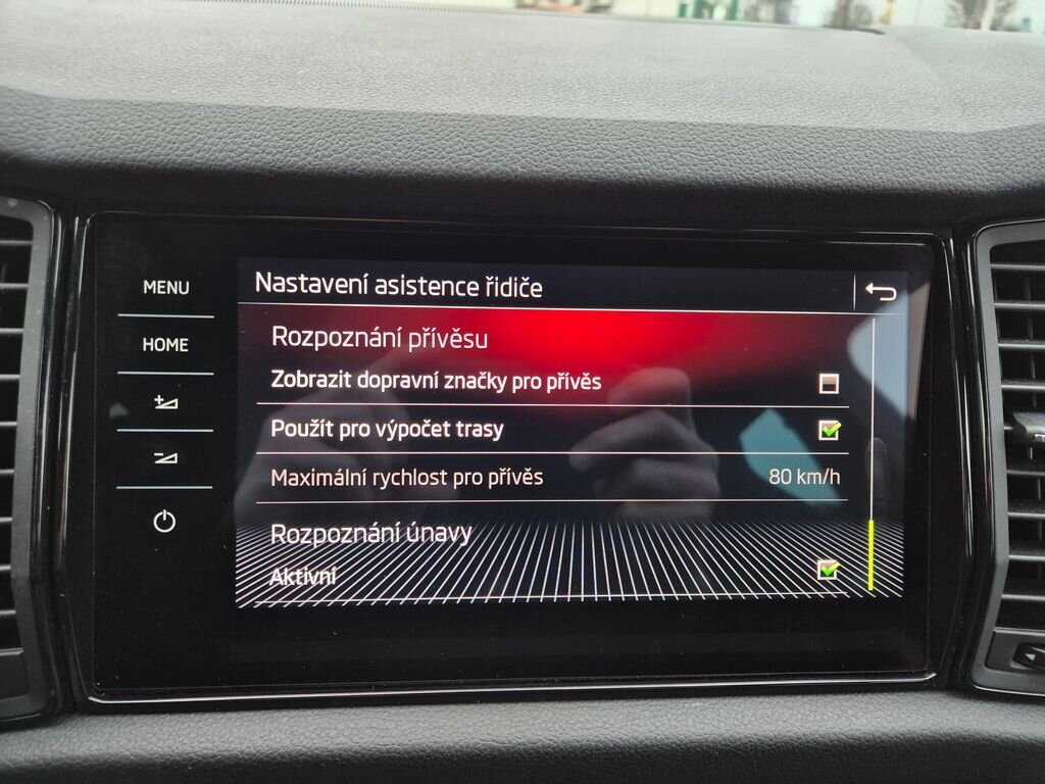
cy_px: 392
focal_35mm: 23
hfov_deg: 73.9
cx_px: 522
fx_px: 694
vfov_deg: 58.9
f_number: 1.8
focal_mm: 5.4
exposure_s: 1/100
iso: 640
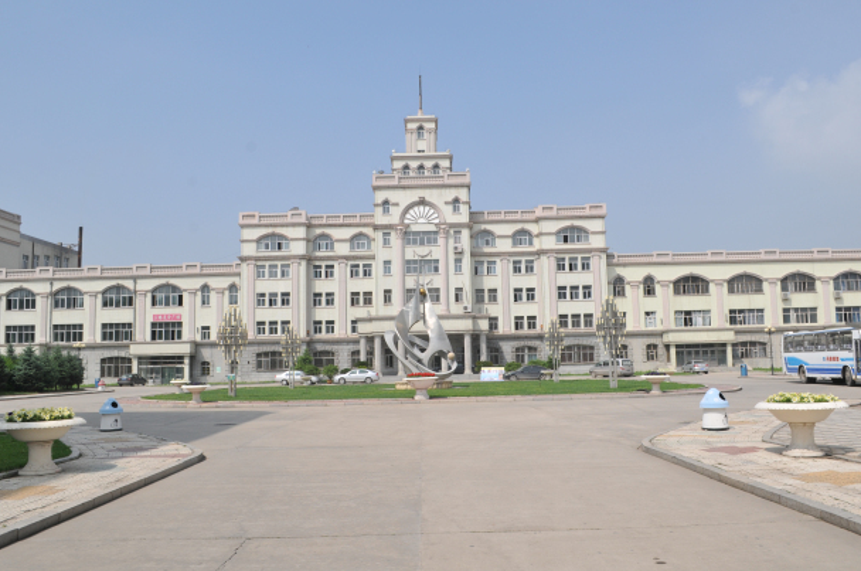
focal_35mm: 28
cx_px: 433
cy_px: 278
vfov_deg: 46.2
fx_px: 668
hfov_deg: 65.6
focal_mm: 18
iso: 200
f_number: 10
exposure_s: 1/400
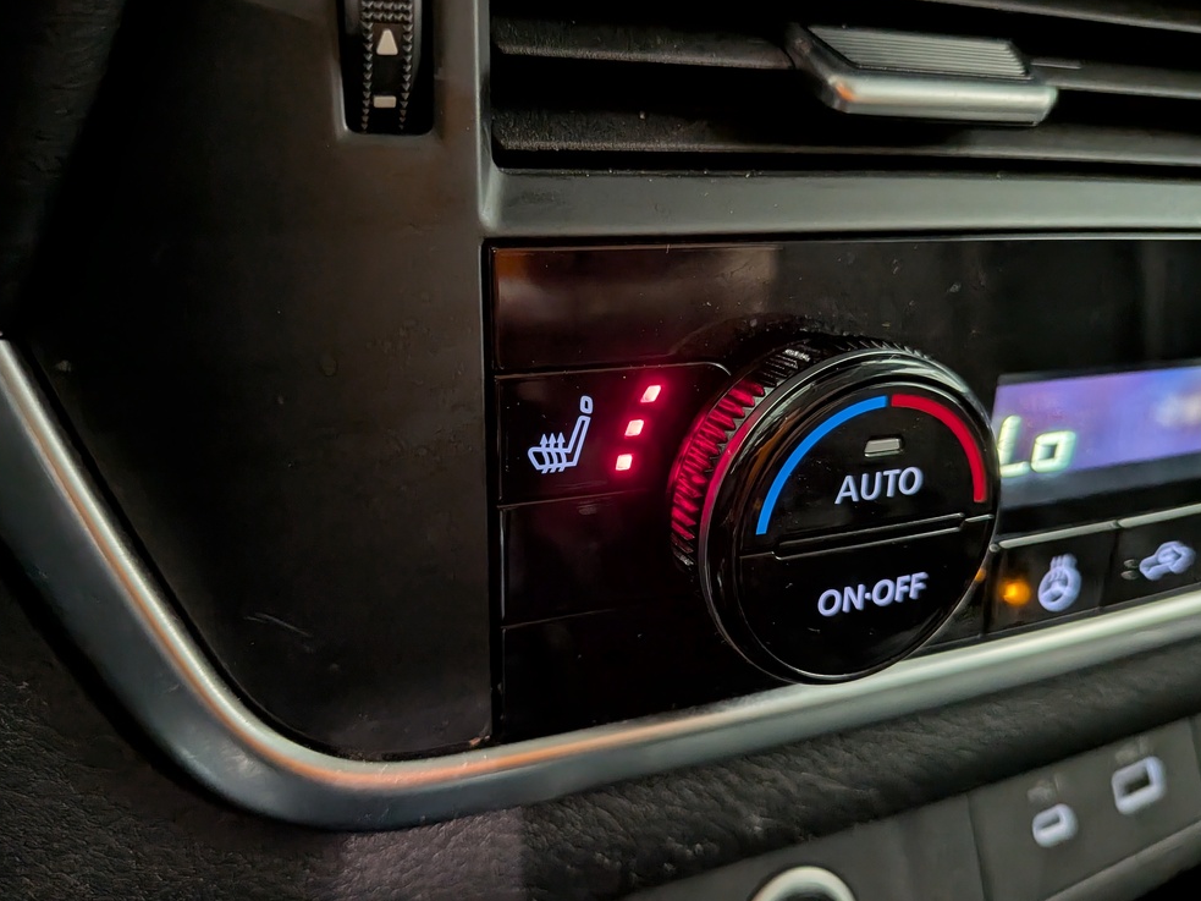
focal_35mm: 25
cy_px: 439
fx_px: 867
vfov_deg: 54.9
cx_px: 607
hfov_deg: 69.4
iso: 53
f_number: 1.7
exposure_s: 1/24.2
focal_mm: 4.53
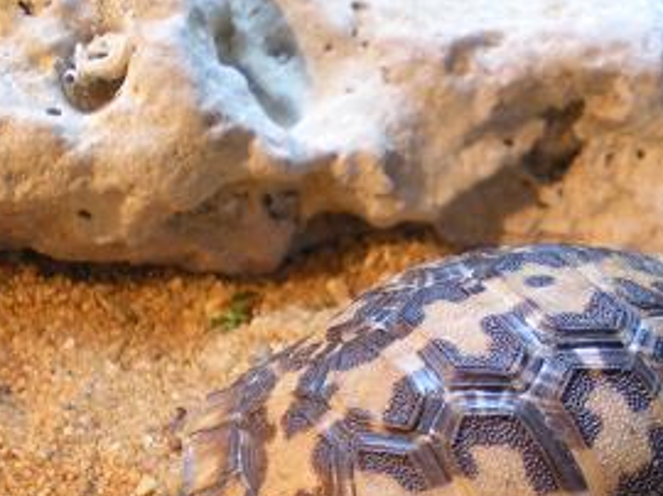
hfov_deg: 24.0
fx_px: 1531
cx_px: 535
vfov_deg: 18.3
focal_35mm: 80
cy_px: 390
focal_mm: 7.4
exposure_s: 1/23.7
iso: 200
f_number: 3.5
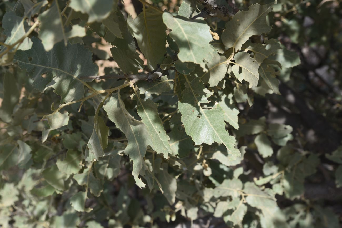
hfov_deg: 39.6
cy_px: 114
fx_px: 475
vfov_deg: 27.0
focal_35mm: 50
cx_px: 171
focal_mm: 50
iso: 200
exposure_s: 1/400
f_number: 8
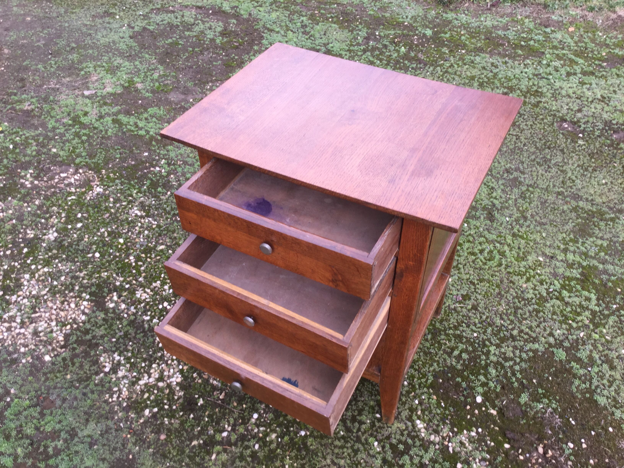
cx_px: 312
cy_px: 234
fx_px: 559
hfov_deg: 58.4
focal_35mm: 31
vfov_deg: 45.4
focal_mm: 3.3
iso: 25
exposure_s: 1/145
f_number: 2.4
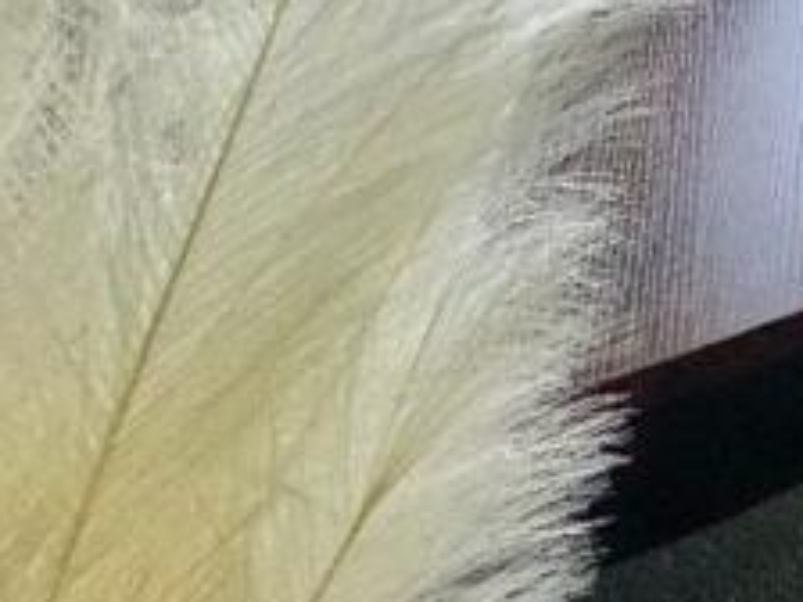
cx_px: 1653
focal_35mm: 64
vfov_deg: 16.7
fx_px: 1485
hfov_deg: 18.3
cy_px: -634
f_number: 2.2
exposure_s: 1/167
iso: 40
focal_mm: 2.22
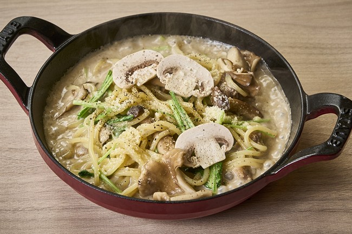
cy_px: 117
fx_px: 684
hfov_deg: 28.9
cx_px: 176
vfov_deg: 19.4
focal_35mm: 70
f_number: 8
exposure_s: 1/125
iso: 100
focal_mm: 70
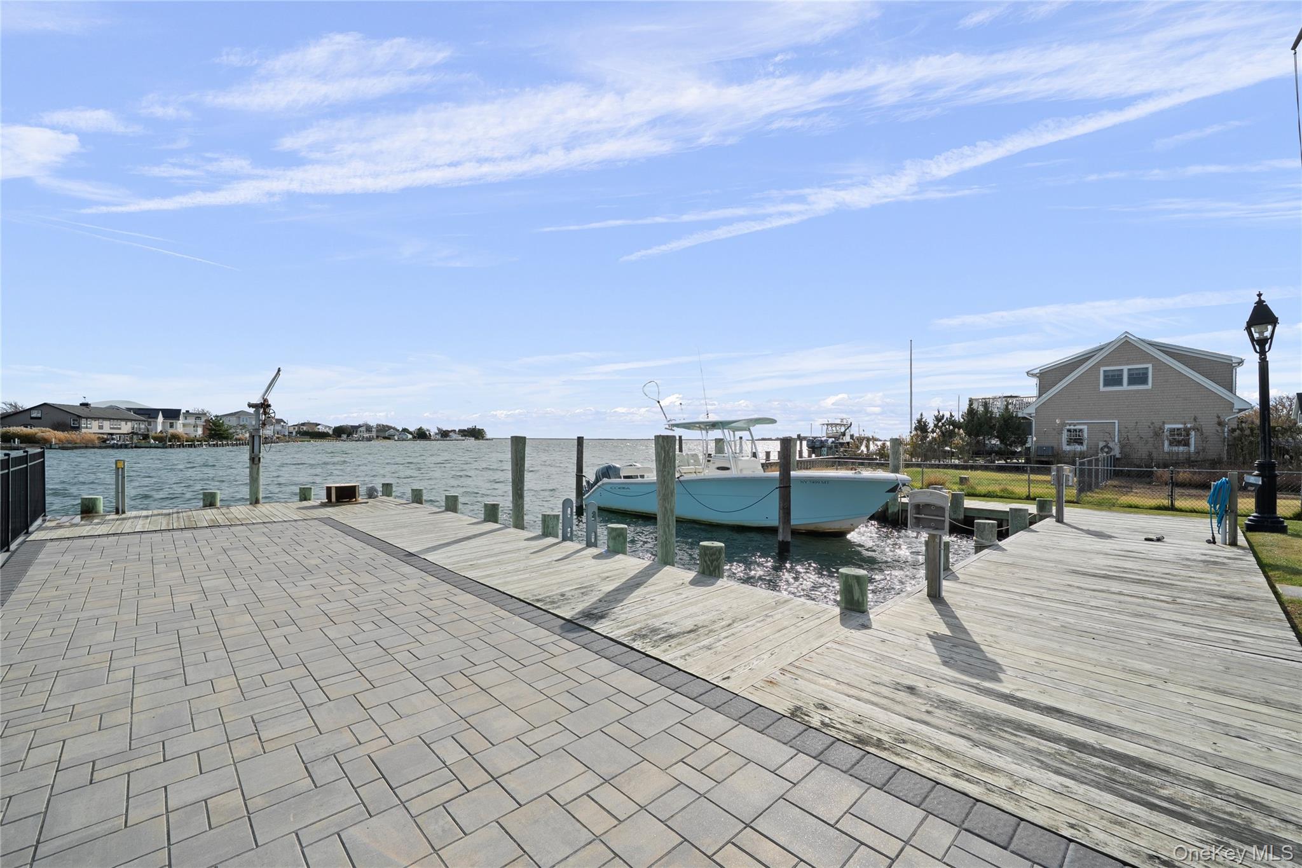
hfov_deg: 104.3
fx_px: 506
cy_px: 434
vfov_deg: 81.2
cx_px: 651
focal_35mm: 14
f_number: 9
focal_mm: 14
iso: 400
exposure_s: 1/500
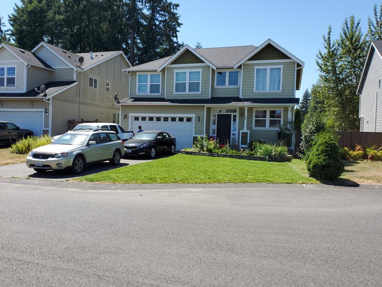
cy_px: 144
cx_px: 191
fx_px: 287
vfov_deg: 53.1
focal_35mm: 26
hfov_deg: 67.3
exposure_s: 1/857
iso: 50
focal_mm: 4.3
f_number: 2.4
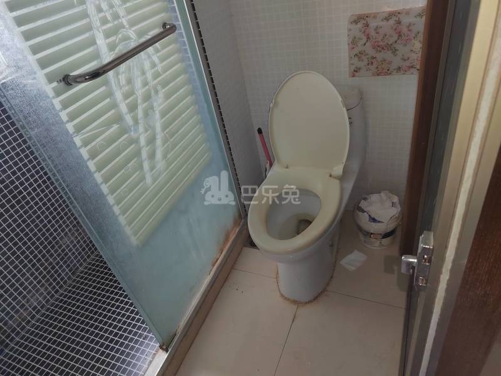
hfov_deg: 73.9
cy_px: 188
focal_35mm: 23
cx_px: 250
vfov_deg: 58.9
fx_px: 333
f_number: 1.9
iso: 1122
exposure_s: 1/100
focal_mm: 5.52
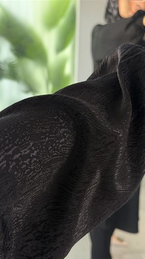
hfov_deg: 22.6
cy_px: 130
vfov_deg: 39.2
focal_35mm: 53
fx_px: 363
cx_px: 82
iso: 64
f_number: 1.78
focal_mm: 6.76
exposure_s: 1/123
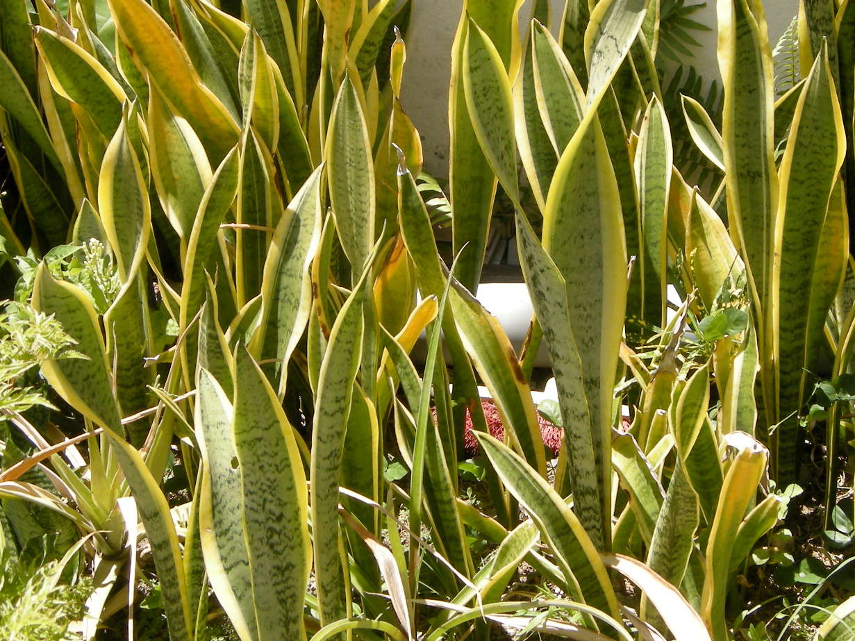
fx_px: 1926
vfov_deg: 18.9
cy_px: 286
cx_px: 528
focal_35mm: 78
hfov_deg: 25.0
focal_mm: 8.5
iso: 64
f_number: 4.5
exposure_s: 1/168
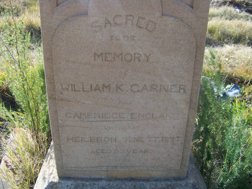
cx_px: 126
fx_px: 262
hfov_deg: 51.4
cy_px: 94
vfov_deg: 39.7
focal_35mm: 36
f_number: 2.8
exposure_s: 1/320
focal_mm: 5.85
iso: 64
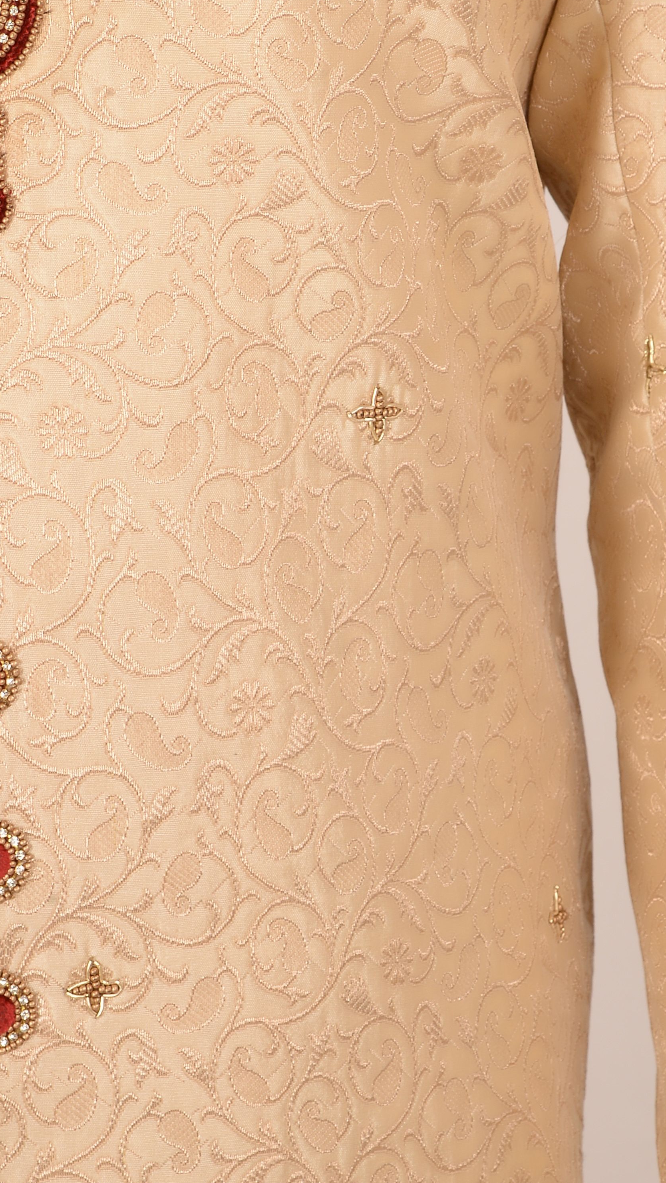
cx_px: -49
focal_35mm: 234
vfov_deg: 9.2
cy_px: -12
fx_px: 7347
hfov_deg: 5.2
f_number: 13
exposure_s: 1/125
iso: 125
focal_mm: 110
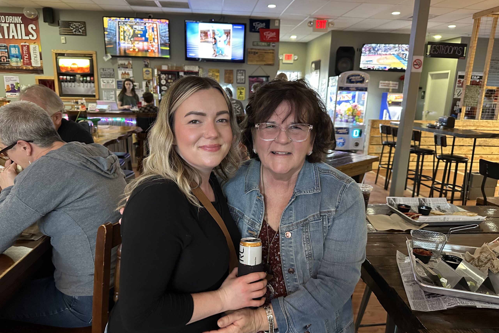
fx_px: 347
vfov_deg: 51.2
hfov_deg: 71.5
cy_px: 179
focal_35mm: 25
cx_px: 250
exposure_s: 1/40
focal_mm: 6.86
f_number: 1.78
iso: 1000
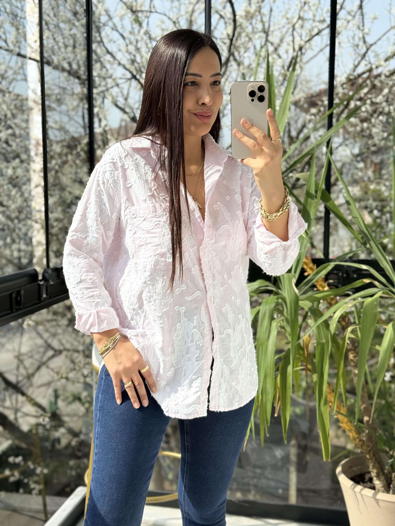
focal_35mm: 48
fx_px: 730
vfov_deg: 39.7
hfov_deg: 30.3
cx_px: 198
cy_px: 263
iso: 100
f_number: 1.78
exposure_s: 1/1456
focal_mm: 6.76
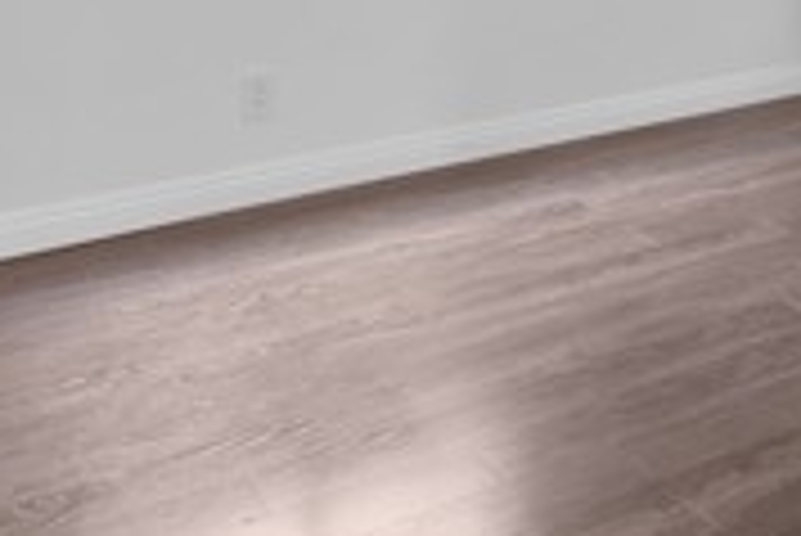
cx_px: 590
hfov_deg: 36.1
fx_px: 1202
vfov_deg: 21.5
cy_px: -241
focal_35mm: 54
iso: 250
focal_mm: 10
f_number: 10
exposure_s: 4
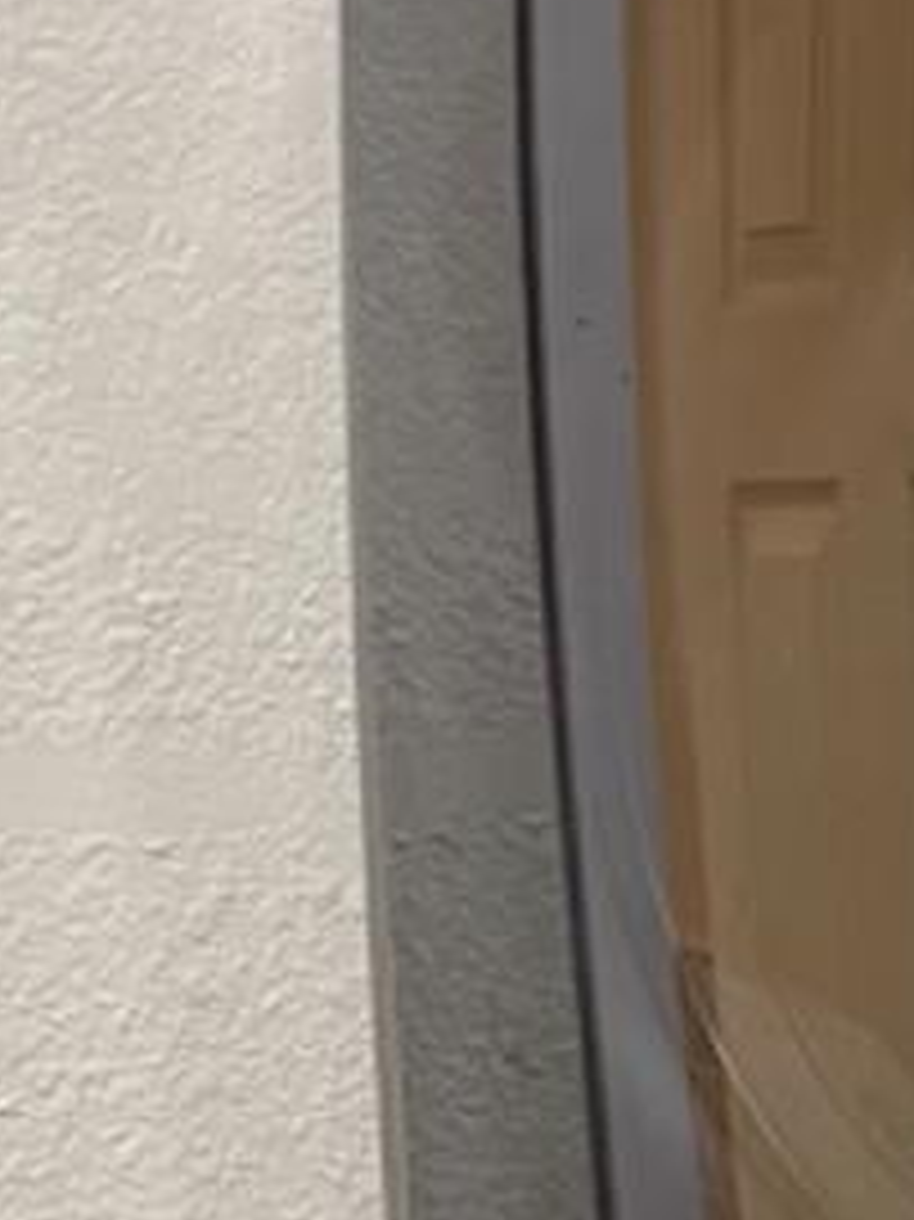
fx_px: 5074
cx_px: 1848
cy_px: 1720
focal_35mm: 144
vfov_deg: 13.1
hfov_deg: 9.6
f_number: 1.6
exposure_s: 1/60
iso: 250
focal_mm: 5.1
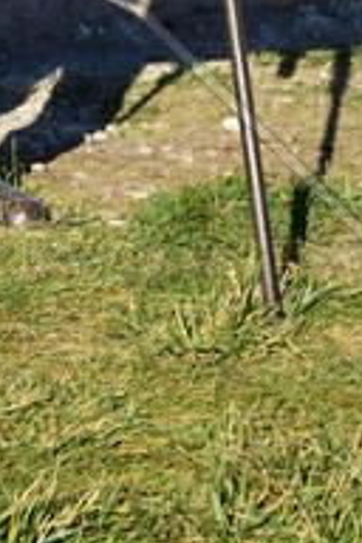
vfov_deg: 12.4
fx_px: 2391
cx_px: -98
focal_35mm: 159
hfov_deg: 8.5
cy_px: -226
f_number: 11
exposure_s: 1/125
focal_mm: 35
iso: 100
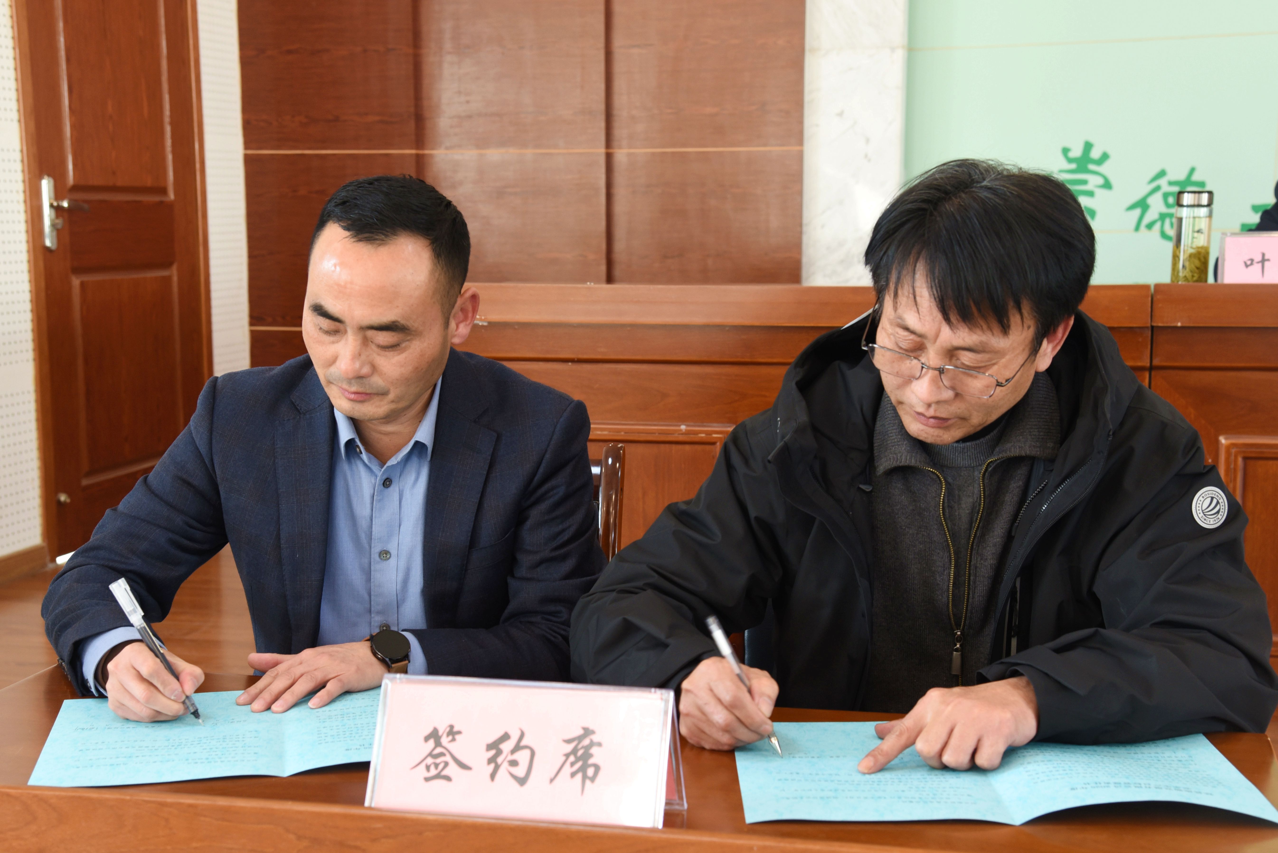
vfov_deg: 28.1
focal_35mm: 48
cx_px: 639
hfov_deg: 41.1
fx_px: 1705
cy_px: 426
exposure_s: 1/25
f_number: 5.6
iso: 800
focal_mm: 48
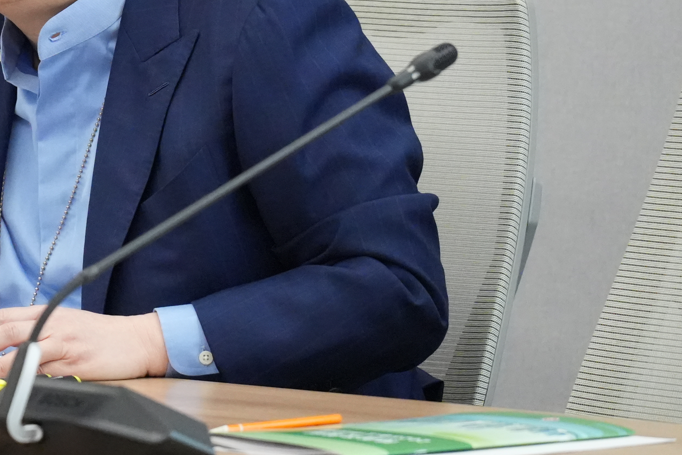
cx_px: -136
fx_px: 10306
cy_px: 54
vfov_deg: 2.5
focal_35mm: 544
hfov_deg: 3.8
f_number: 4
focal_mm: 195
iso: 10000
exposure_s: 1/320
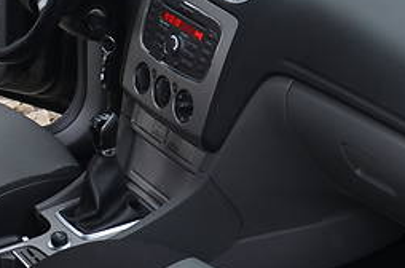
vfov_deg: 11.0
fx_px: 1380
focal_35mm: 123
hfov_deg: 16.6
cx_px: 297
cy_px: 223
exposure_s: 1/60
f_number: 4
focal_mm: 26
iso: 400
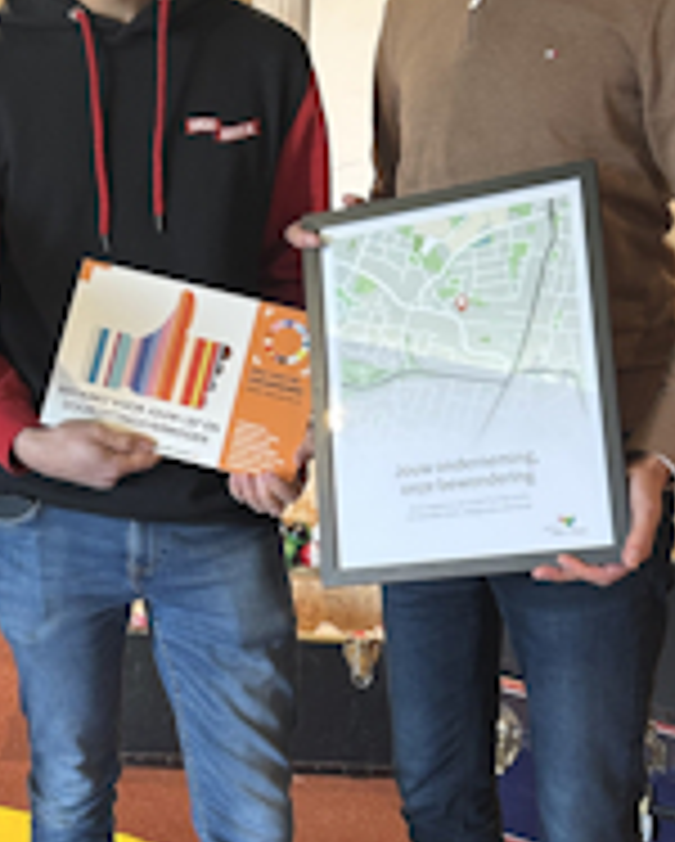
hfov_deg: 23.1
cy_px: 419
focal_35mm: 65
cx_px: 117
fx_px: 1621
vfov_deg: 29.1
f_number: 1.5
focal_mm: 5.7
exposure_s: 1/50
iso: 160
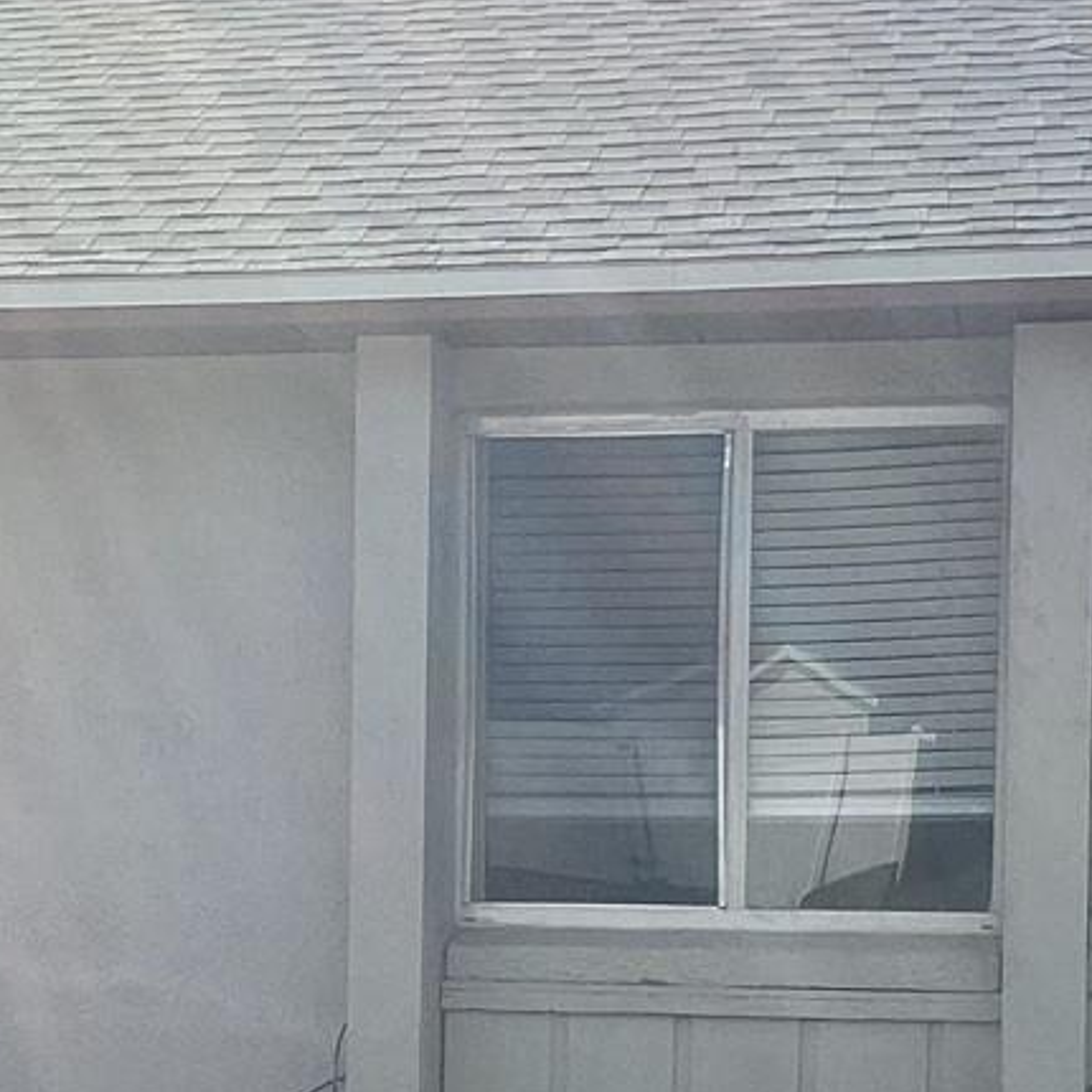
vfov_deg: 16.8
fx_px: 3640
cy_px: 1044
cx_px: 221
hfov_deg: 16.9
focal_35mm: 102
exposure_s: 1/1538
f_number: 2.4
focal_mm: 3.3
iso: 25
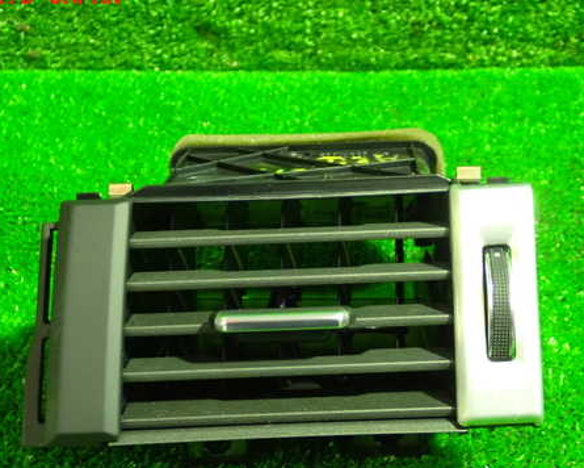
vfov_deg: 28.1
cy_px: 275
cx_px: 276
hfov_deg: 34.7
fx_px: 933
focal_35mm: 54
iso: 1250
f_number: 2.8
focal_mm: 7.31
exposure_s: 1/30
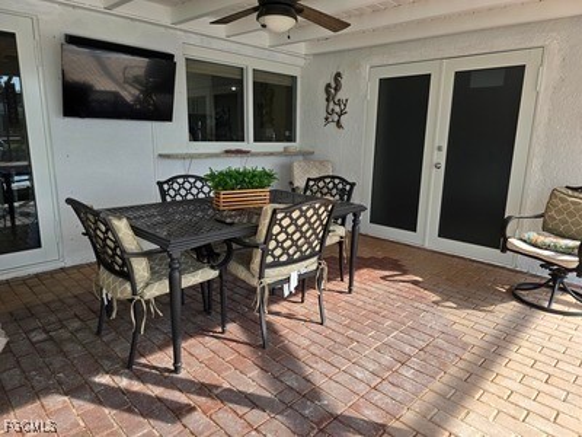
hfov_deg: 73.9
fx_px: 387
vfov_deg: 58.9
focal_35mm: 23
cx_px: 291
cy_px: 218
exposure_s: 1/180
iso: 20
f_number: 1.7
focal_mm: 6.3
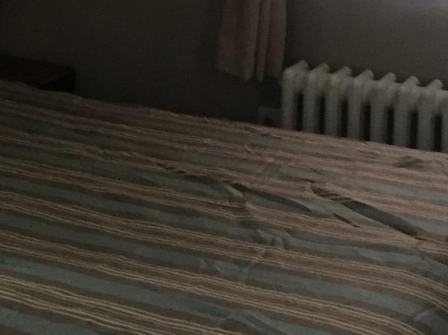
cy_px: -111
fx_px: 1294
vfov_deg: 14.1
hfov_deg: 19.3
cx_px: 53
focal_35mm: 100
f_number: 2.2
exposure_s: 1/17
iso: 250
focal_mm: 4.15
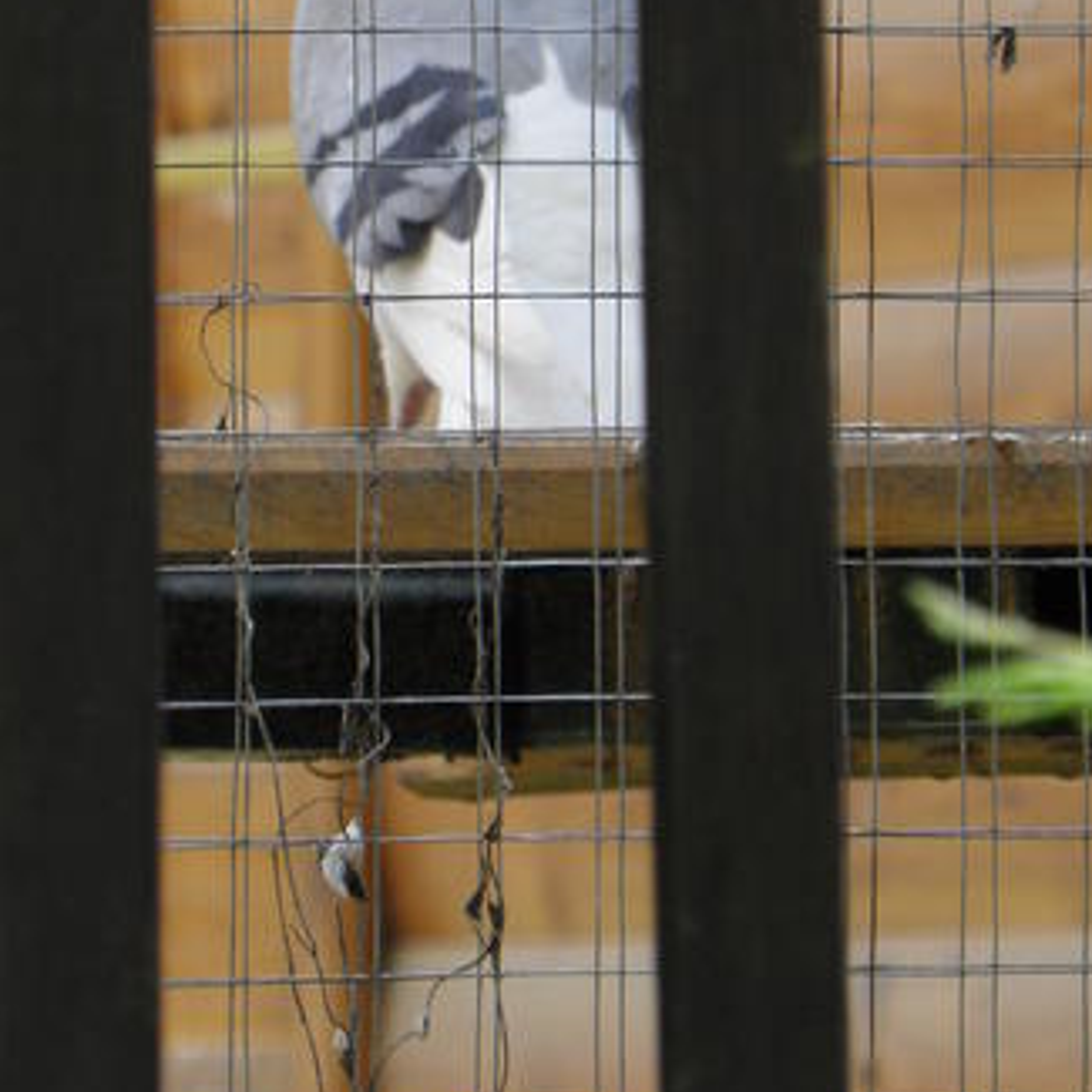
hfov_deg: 3.6
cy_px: 118
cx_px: 504
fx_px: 17310
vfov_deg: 3.6
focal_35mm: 485
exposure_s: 1/160
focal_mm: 49.7
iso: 125
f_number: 4.5
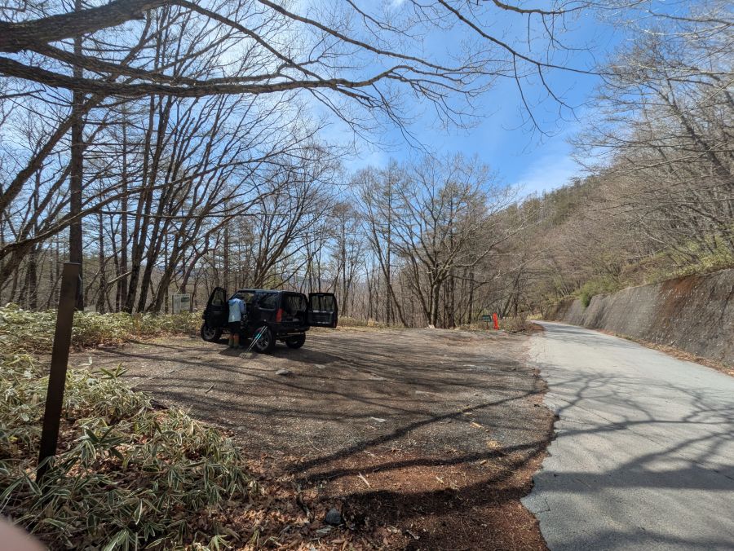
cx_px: 367
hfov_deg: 102.0
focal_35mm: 14
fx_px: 297
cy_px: 276
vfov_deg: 85.7
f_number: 2.2
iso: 43
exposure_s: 1/1605
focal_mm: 1.83
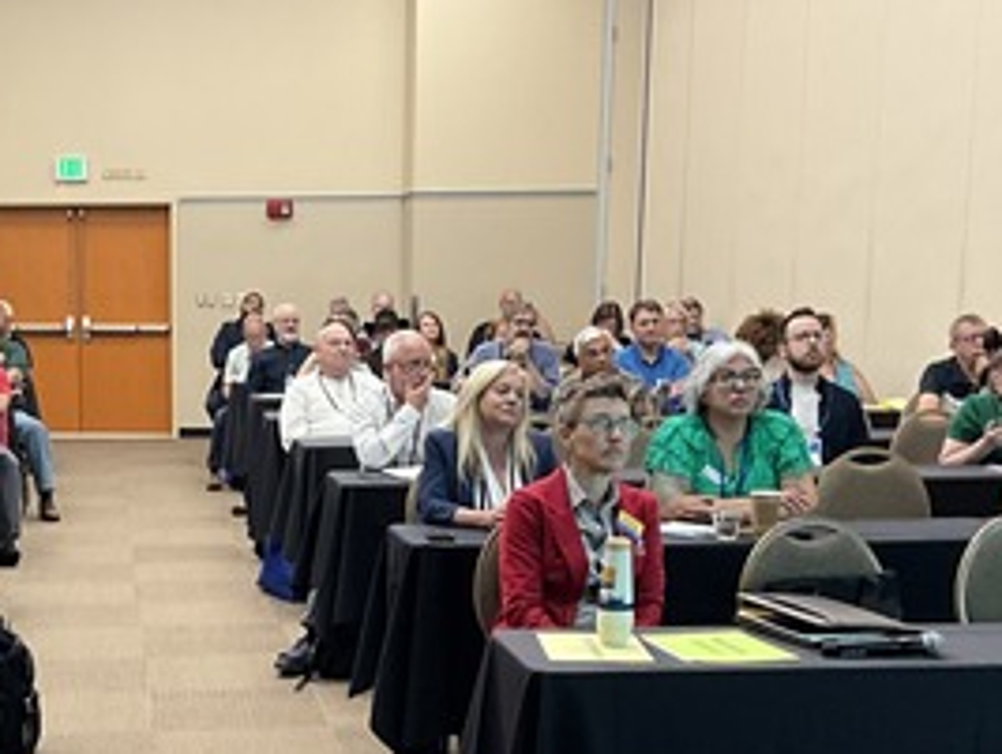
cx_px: 225
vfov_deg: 22.7
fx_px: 1855
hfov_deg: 29.6
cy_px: 610
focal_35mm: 64
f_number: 1.8
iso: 200
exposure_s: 1/40
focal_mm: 3
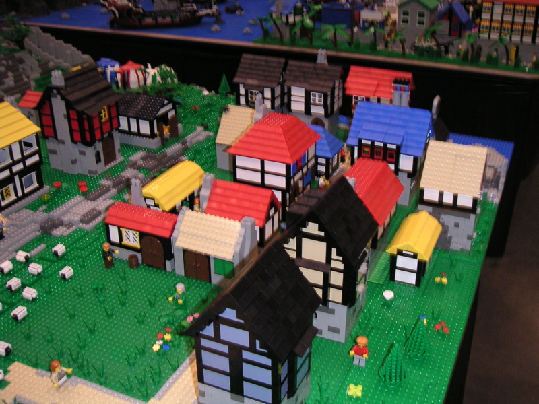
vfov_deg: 37.7
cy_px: 202
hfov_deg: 49.0
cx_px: 270
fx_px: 592
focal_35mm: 38
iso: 160
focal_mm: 6
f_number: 2.8
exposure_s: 1/45
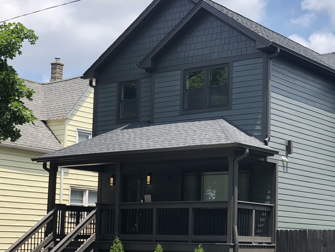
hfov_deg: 25.8
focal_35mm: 75
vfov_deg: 19.6
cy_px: 157
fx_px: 726
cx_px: 229
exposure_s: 1/448
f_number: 2.4
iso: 16
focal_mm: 6
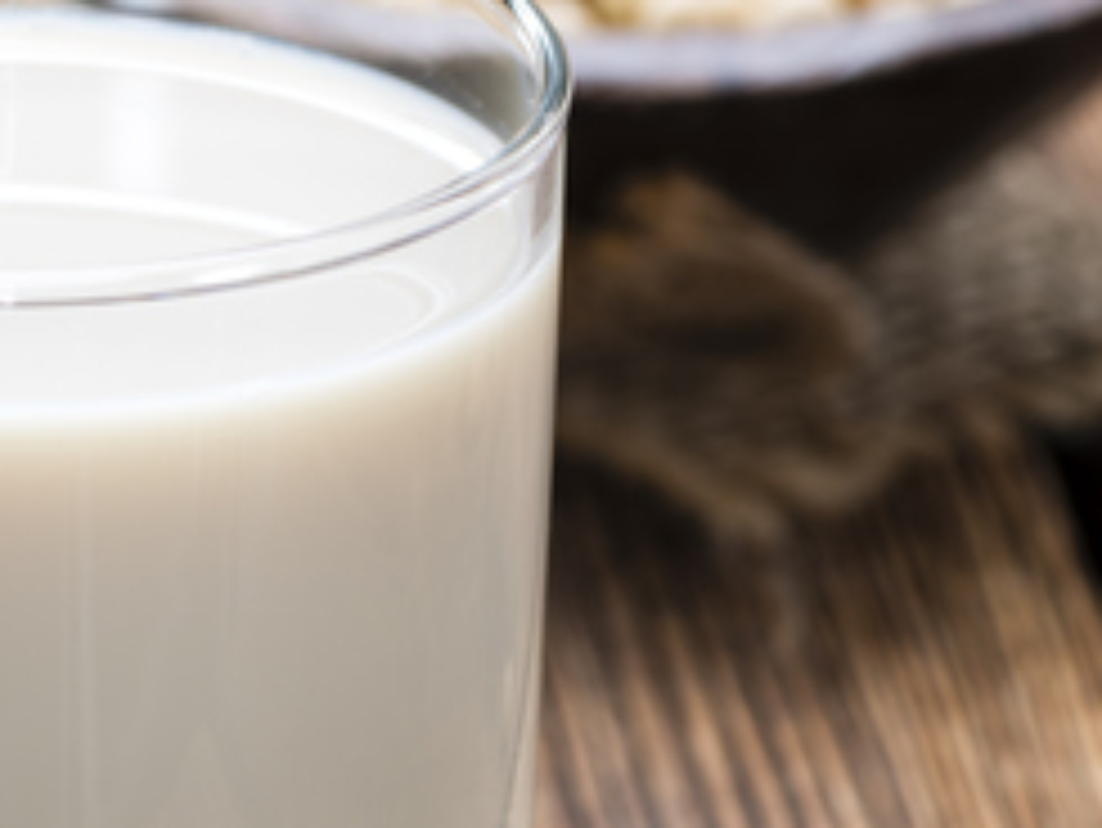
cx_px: -360
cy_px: 542
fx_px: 9491
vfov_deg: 5.0
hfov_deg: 6.6
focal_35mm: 298
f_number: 9
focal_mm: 105
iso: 50
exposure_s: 1/250
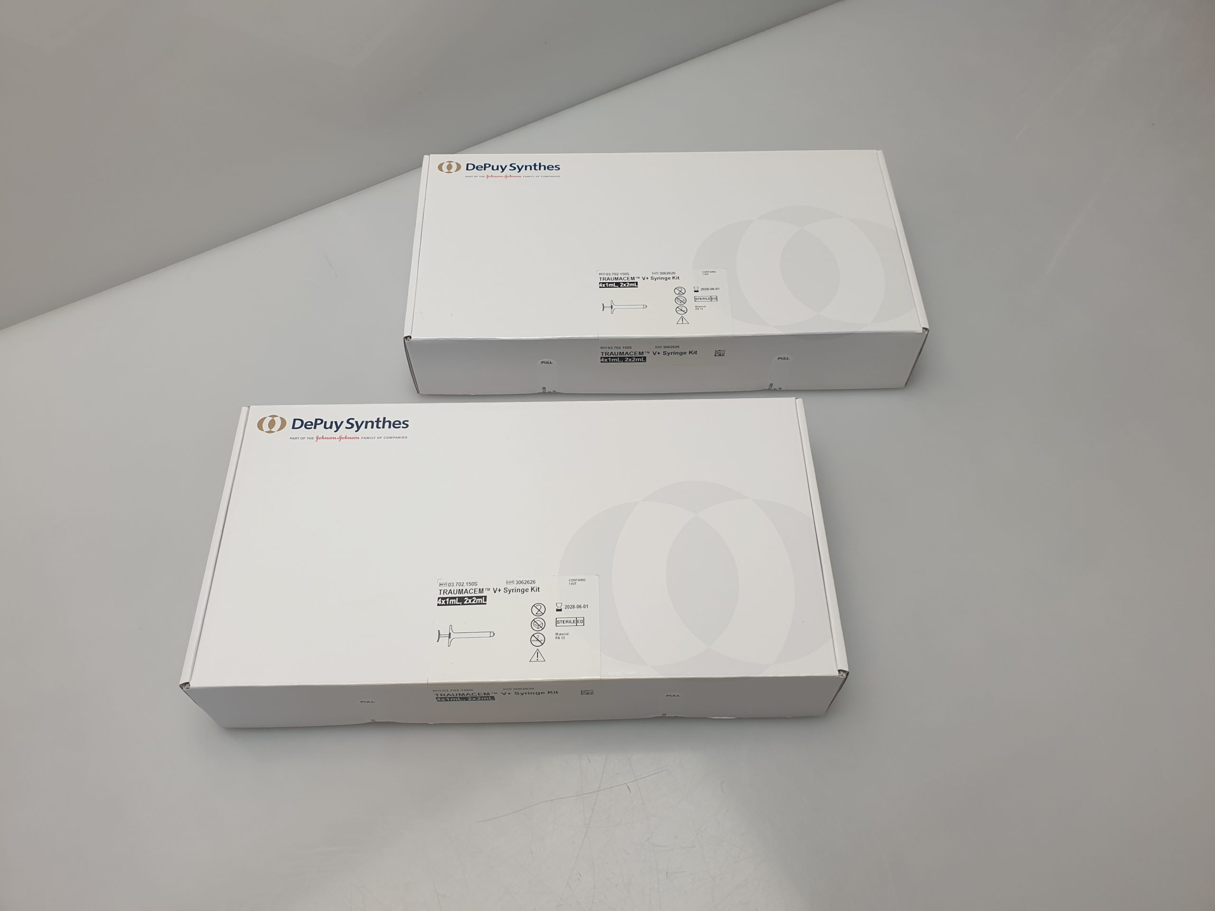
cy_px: 456
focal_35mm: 26
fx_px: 913
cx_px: 608
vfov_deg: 53.1
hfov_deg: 67.3
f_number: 2.4
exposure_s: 1/100
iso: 64
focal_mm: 4.3
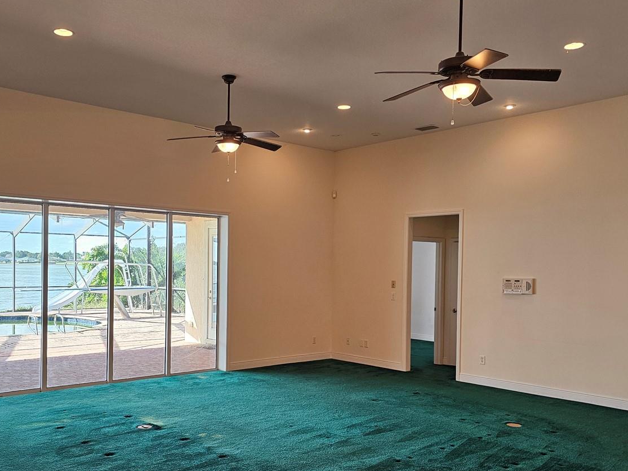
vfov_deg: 42.8
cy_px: 279
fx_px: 599
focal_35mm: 33
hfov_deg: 55.1
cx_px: 262
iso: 160
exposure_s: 1/120
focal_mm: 6.3
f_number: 1.7
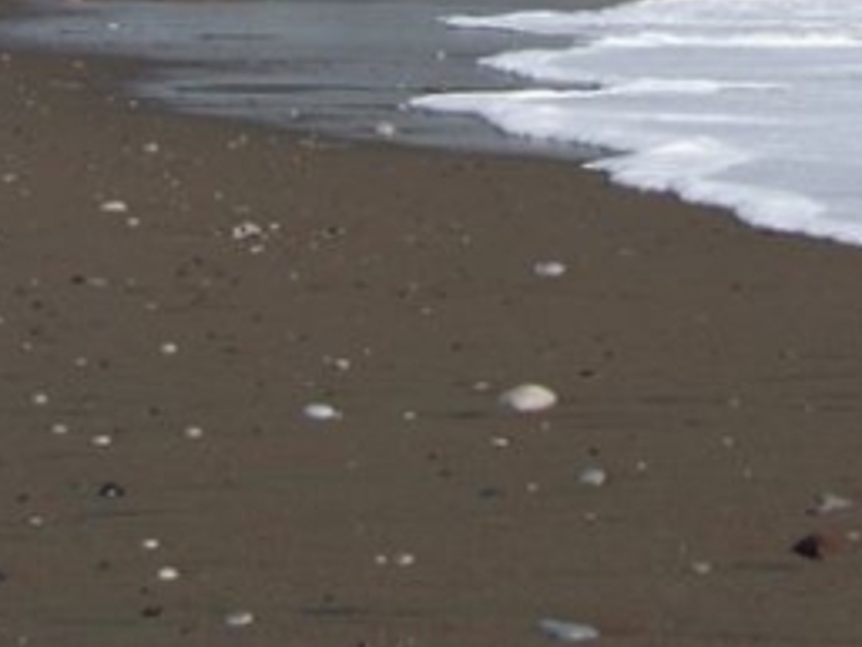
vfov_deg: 10.6
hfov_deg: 14.5
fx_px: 3388
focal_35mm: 136
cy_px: -223
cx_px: 493
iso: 50
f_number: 5
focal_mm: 12.9
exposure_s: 1/250
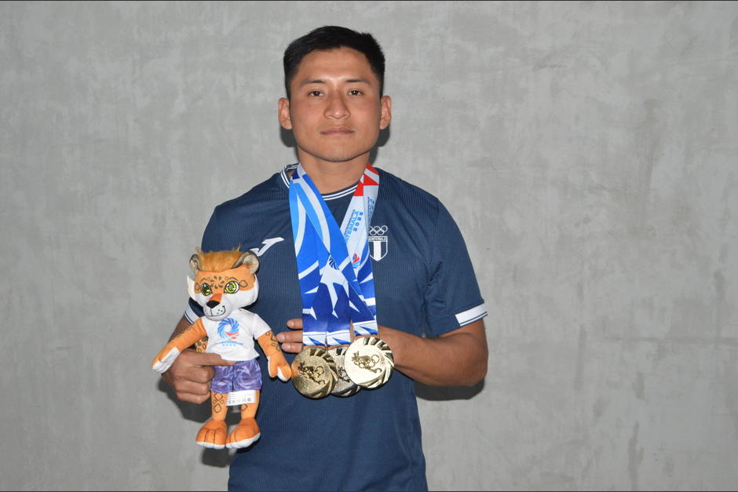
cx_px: 369
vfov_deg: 31.9
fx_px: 861
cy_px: 246
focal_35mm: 42
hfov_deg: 46.4
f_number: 8
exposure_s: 1/125
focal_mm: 28
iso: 800
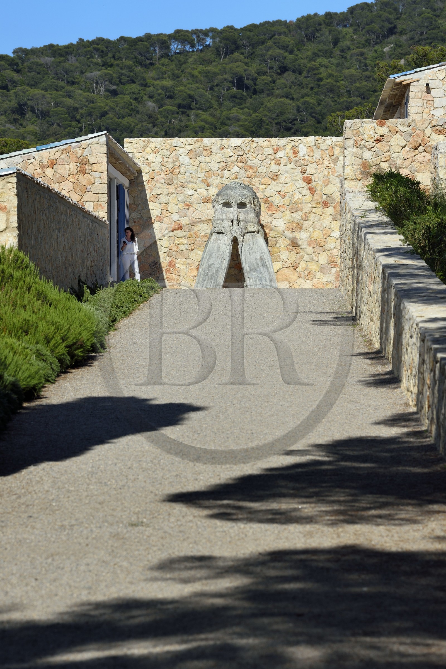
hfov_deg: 6.9
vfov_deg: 10.3
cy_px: 334
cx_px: 223
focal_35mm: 200
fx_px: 3721
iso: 200
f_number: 9
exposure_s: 1/800
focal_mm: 200
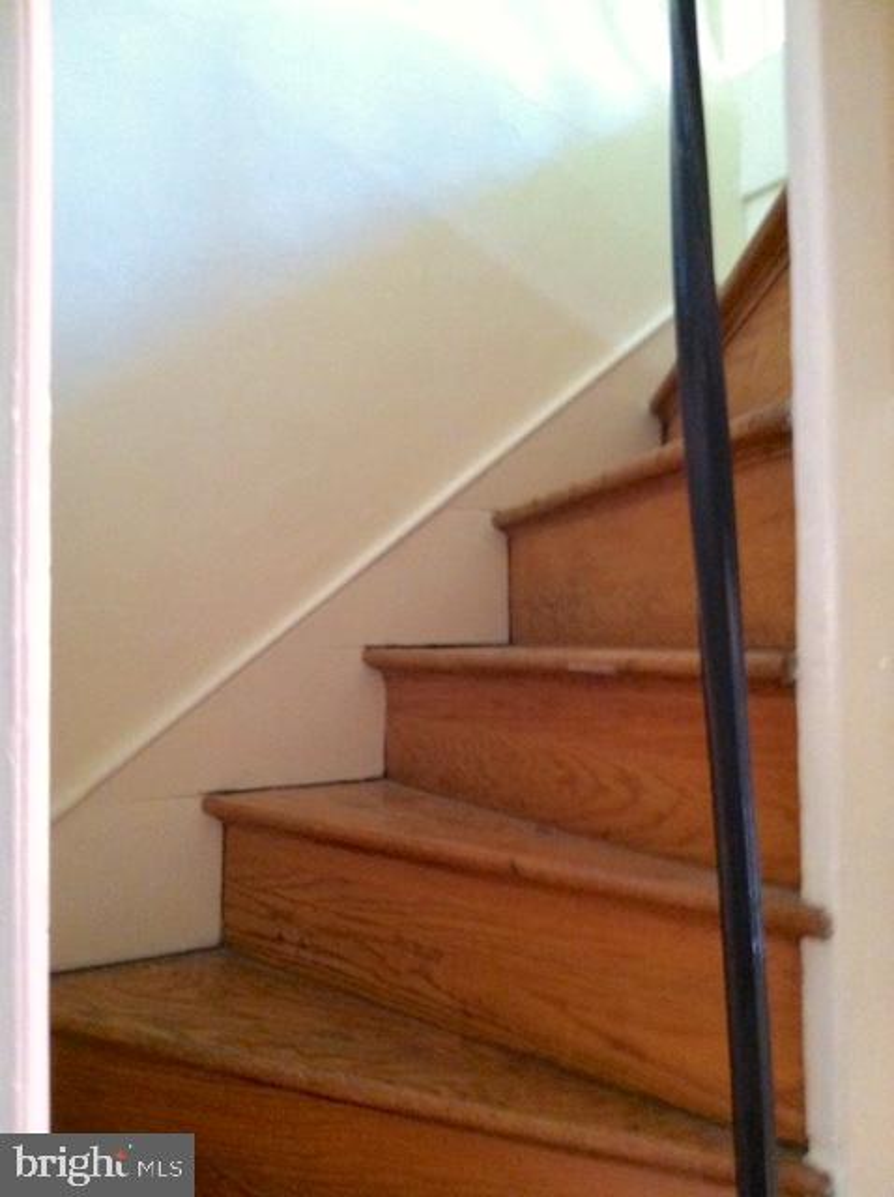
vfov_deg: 52.7
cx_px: 447
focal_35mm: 35
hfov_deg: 40.6
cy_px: 598
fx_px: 1208
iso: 640
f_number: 2.8
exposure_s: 1/15
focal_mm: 3.85
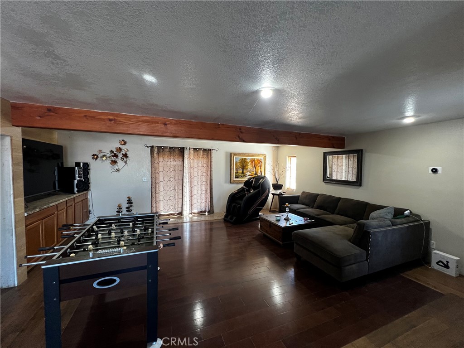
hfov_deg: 106.2
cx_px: 232
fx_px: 174
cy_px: 174
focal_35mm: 13
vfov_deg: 89.9
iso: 160
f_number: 1.8
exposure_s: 1/60
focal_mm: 1.57
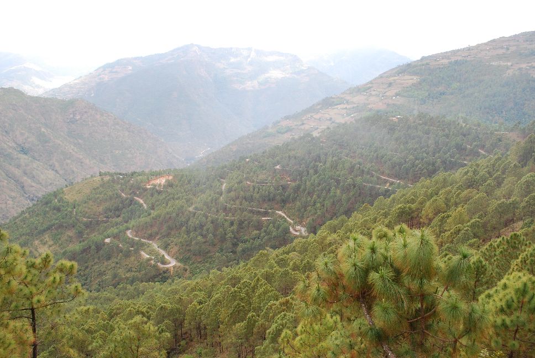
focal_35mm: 27
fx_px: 402
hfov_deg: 67.3
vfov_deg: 48.0
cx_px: 268
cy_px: 179
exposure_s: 1/60
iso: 200
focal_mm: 18
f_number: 7.1
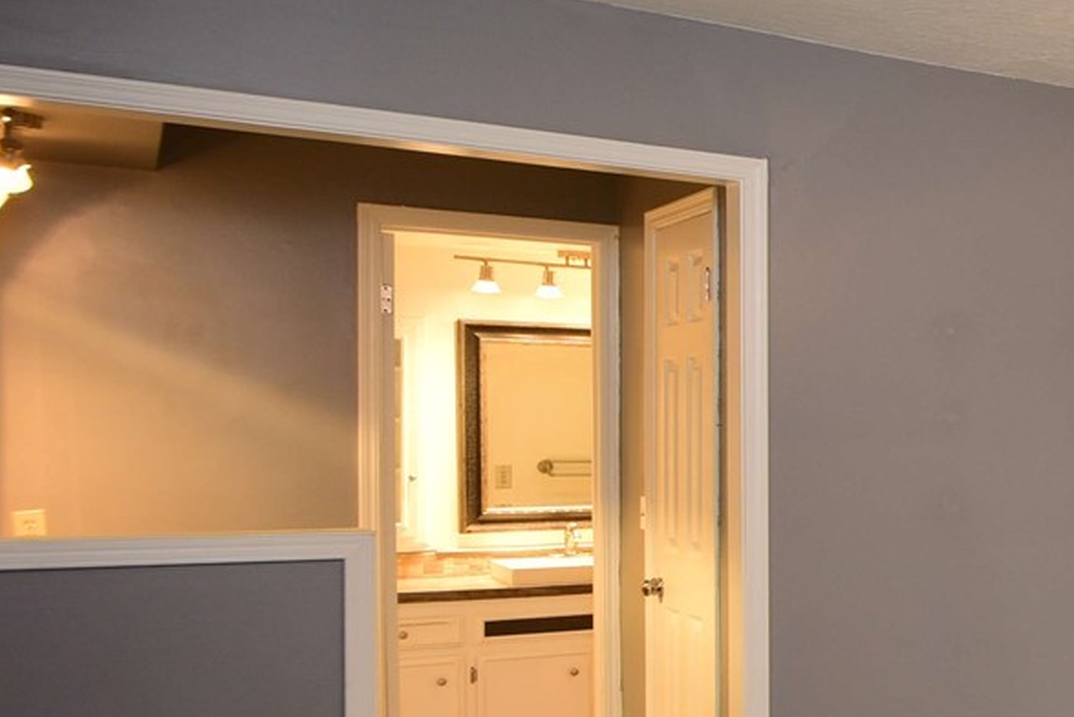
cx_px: 1549
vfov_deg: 25.9
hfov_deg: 27.9
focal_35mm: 52
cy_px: 485
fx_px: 1552
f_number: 8
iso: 500
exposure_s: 1/10
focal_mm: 15
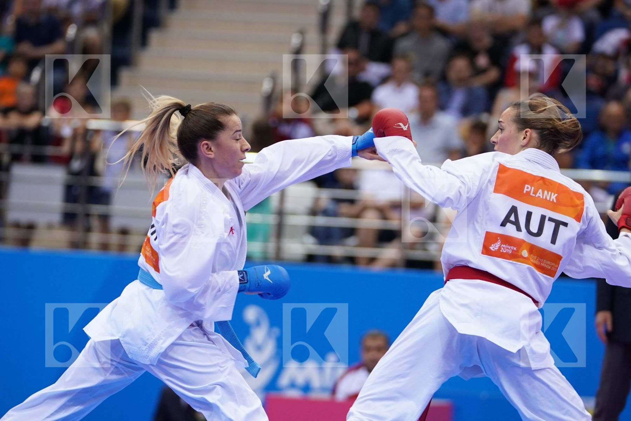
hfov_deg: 8.9
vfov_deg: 5.9
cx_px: 316
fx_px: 4049
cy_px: 210
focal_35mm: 231
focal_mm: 154
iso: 1600
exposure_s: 1/1000
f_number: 2.8
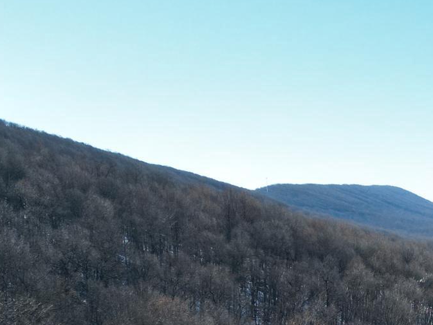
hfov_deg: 24.8
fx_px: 913
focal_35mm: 73
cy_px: 445
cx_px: 477
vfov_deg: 18.5
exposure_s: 1/2500
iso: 140
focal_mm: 6.72
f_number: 1.7
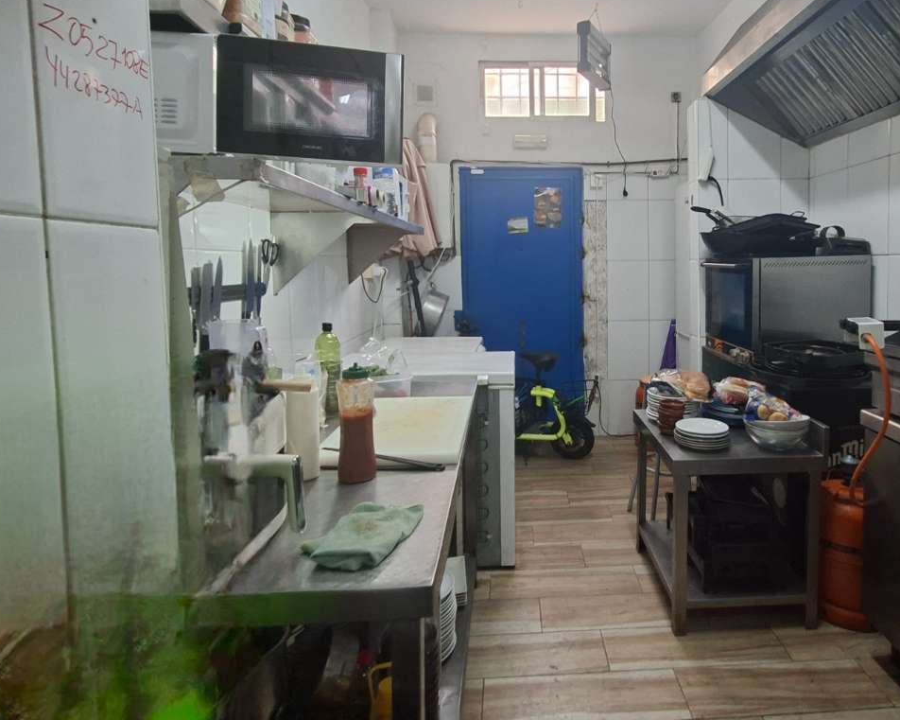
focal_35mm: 20
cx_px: 544
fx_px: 533
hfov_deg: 79.4
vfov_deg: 67.6
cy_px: 299
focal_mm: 1.74
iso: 100
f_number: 2.2
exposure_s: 1/40
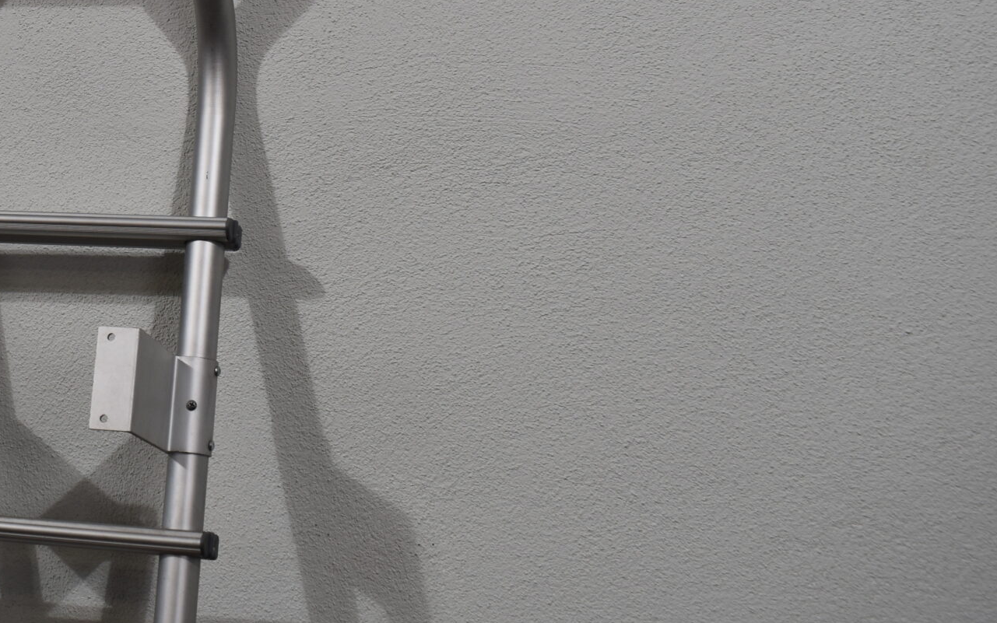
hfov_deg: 34.7
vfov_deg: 23.1
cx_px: 92
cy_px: 94
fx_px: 1495
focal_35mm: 55
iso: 200
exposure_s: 1/125
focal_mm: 18
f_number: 5.6
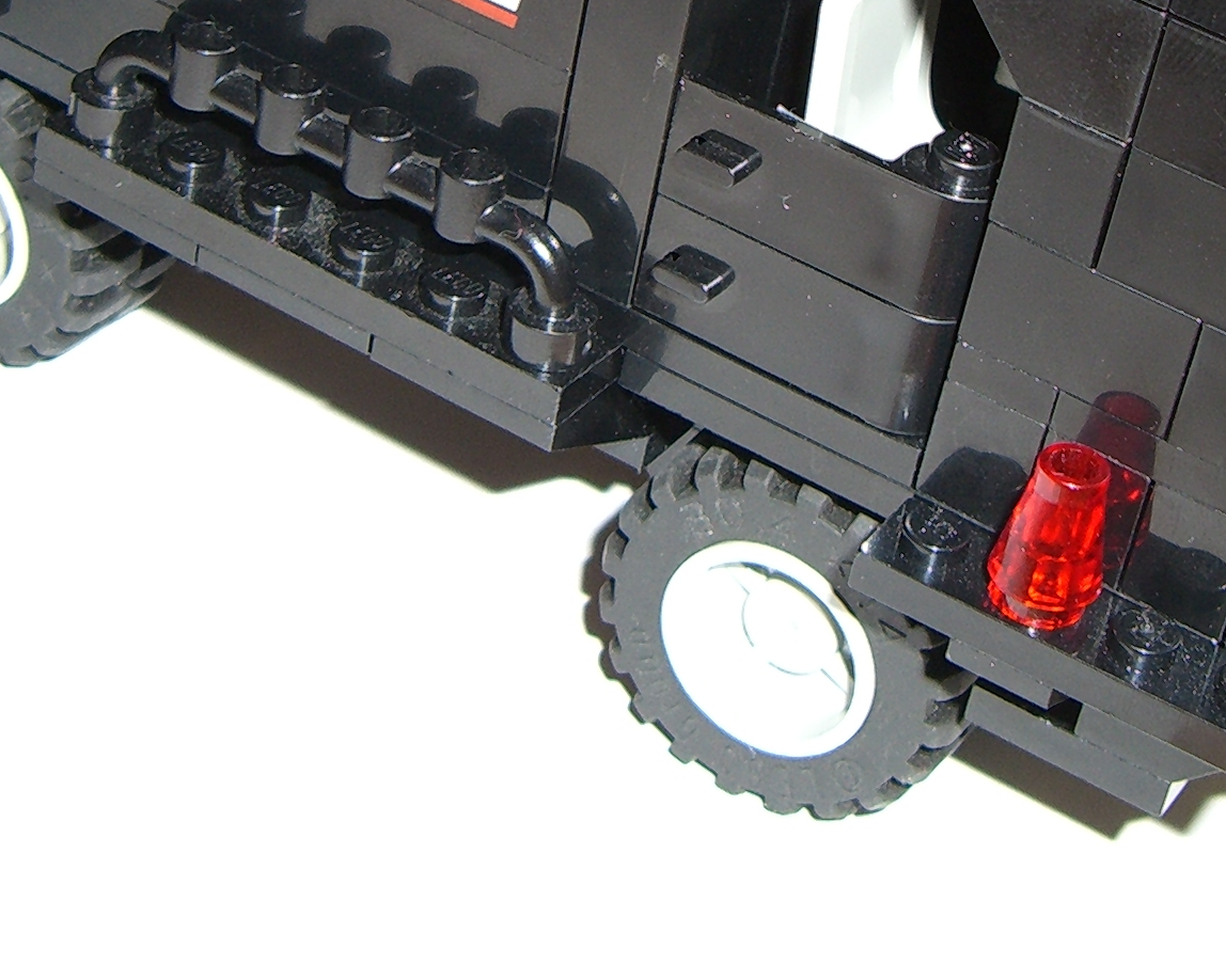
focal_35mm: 91
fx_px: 3301
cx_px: 740
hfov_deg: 21.0
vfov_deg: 16.4
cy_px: -91
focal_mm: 6.2
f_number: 2.7
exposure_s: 1/60
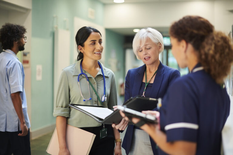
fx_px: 324
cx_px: 116
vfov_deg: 27.0
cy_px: 78
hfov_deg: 39.6
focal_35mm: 50
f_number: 2
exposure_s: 1/400
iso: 640
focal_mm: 50
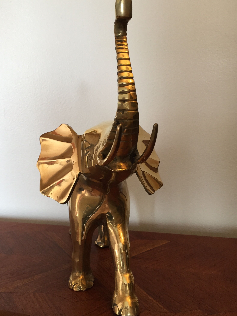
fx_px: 292
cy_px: 166
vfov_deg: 56.8
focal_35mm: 32
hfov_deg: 44.1
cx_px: 109
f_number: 2.2
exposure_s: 1/30
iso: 80
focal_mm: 4.15
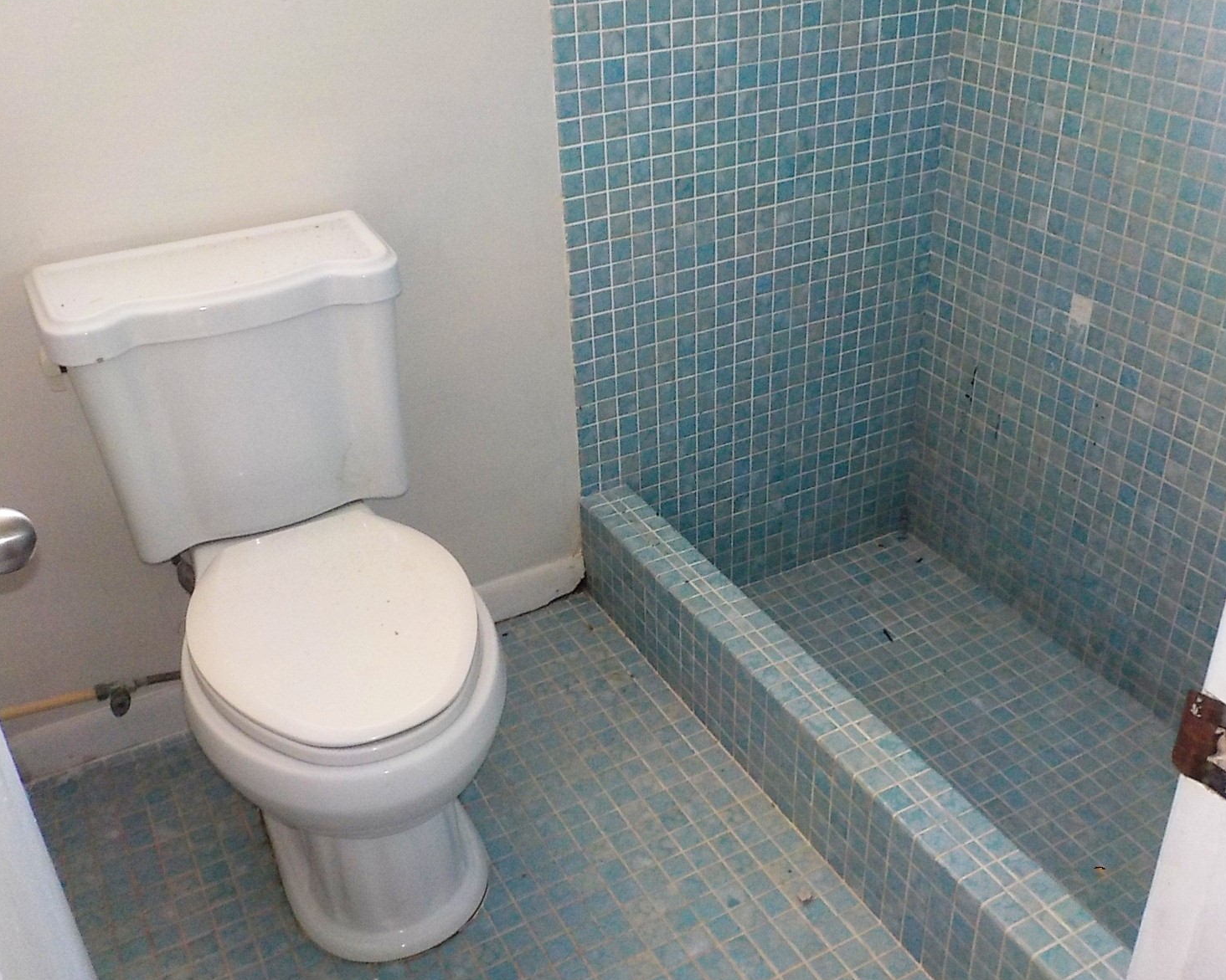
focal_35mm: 32
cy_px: 487
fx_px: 1161
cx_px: 655
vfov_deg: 45.8
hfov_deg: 55.6
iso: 320
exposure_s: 1/30
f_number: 3.3
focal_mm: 4.1
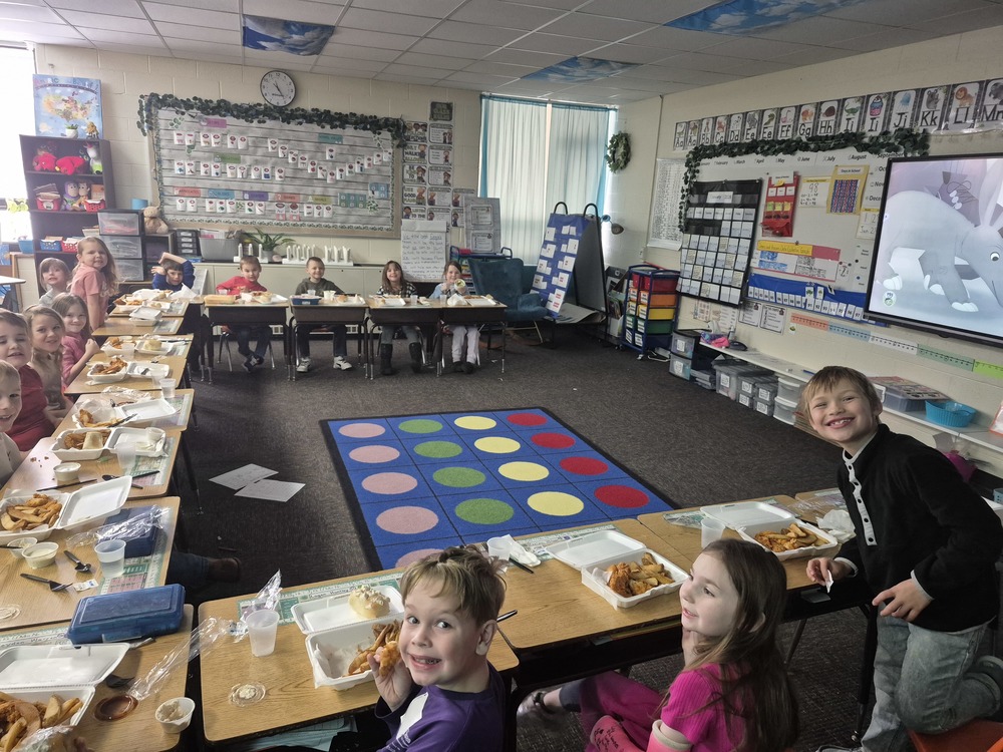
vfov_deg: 58.9
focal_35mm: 23
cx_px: 502
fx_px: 666
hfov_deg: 73.9
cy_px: 376
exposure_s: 1/60
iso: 800
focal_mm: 5.4
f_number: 1.8
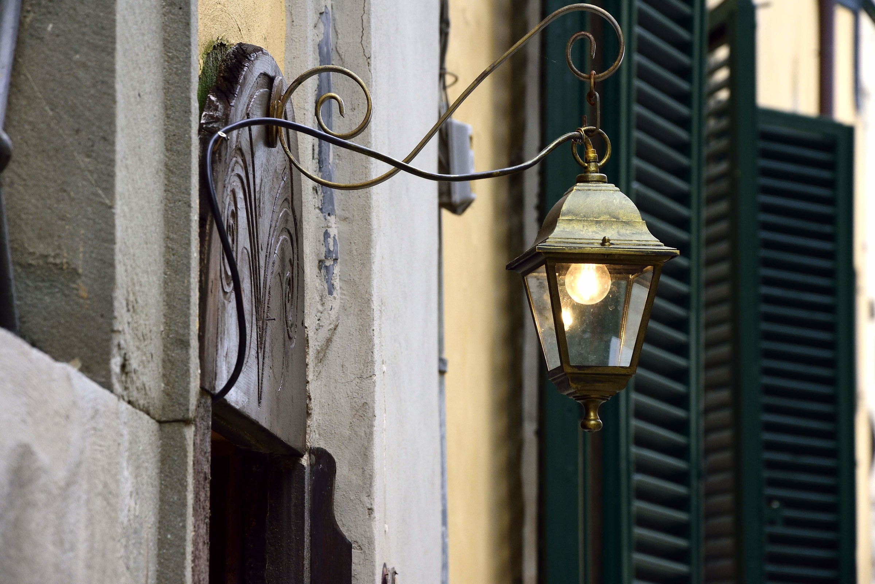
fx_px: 3828
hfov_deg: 13.0
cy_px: 292
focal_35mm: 158
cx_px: 438
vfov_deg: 8.7
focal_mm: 105
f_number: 8
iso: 360
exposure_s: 1/160
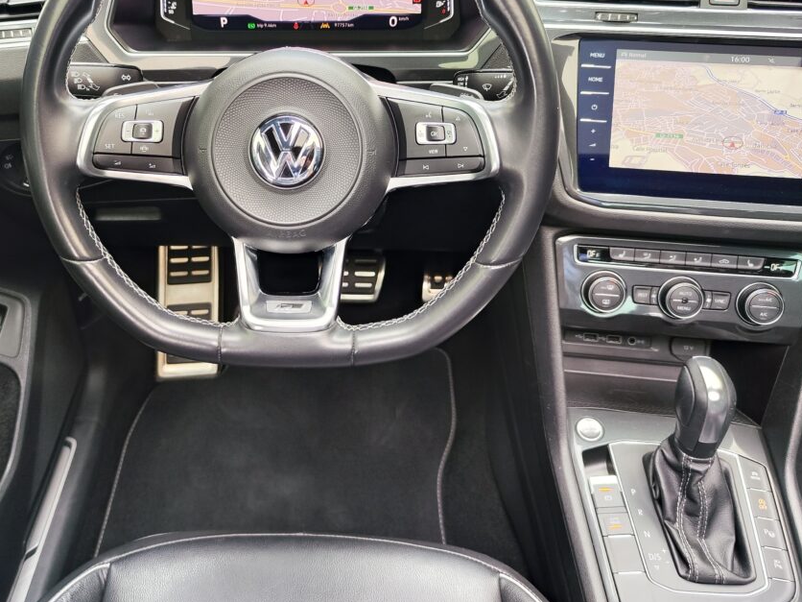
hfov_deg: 54.9
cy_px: 209
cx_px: 315
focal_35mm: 33
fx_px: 765
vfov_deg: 42.5
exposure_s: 1/100
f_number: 1.69
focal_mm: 7.01
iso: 110
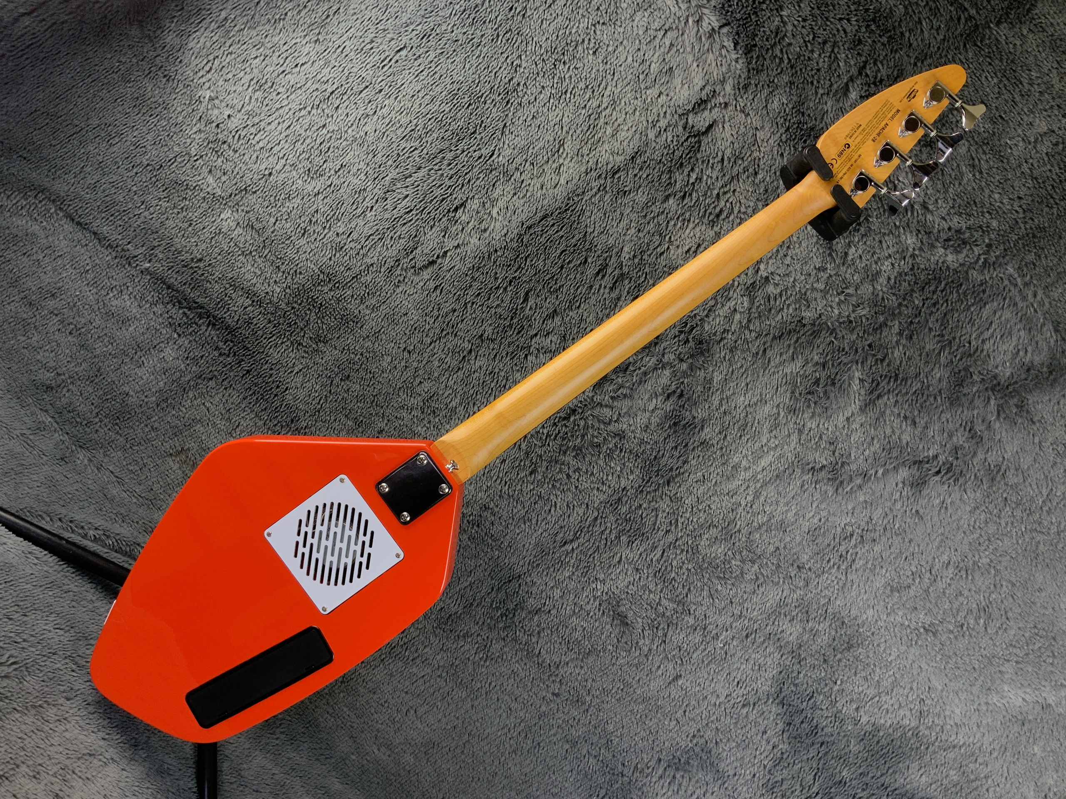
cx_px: 533
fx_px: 893
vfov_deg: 48.2
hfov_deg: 61.7
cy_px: 400
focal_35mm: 29
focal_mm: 3
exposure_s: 1/50
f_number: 1.8
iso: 50
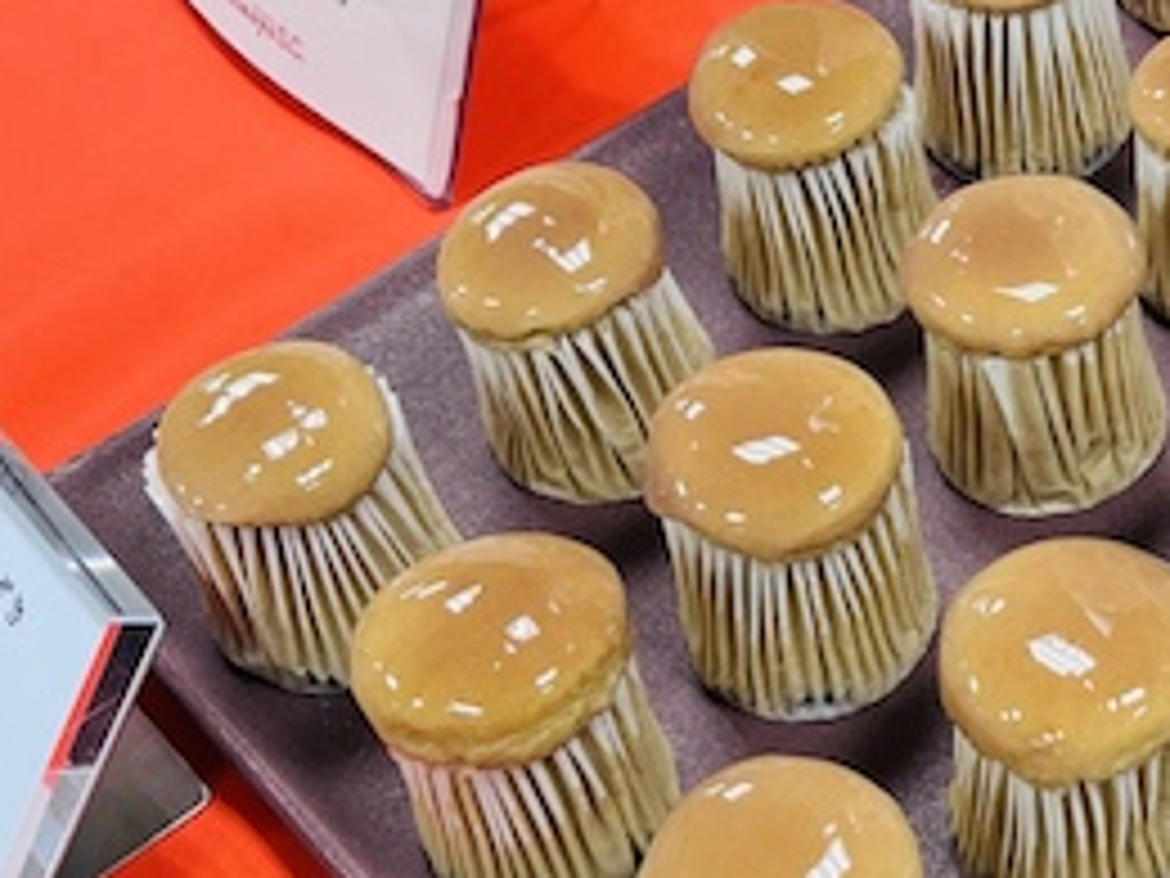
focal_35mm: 65
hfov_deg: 28.2
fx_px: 2197
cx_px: 1143
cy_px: 635
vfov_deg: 22.4
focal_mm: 5.1
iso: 80
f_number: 1.6
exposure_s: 1/122
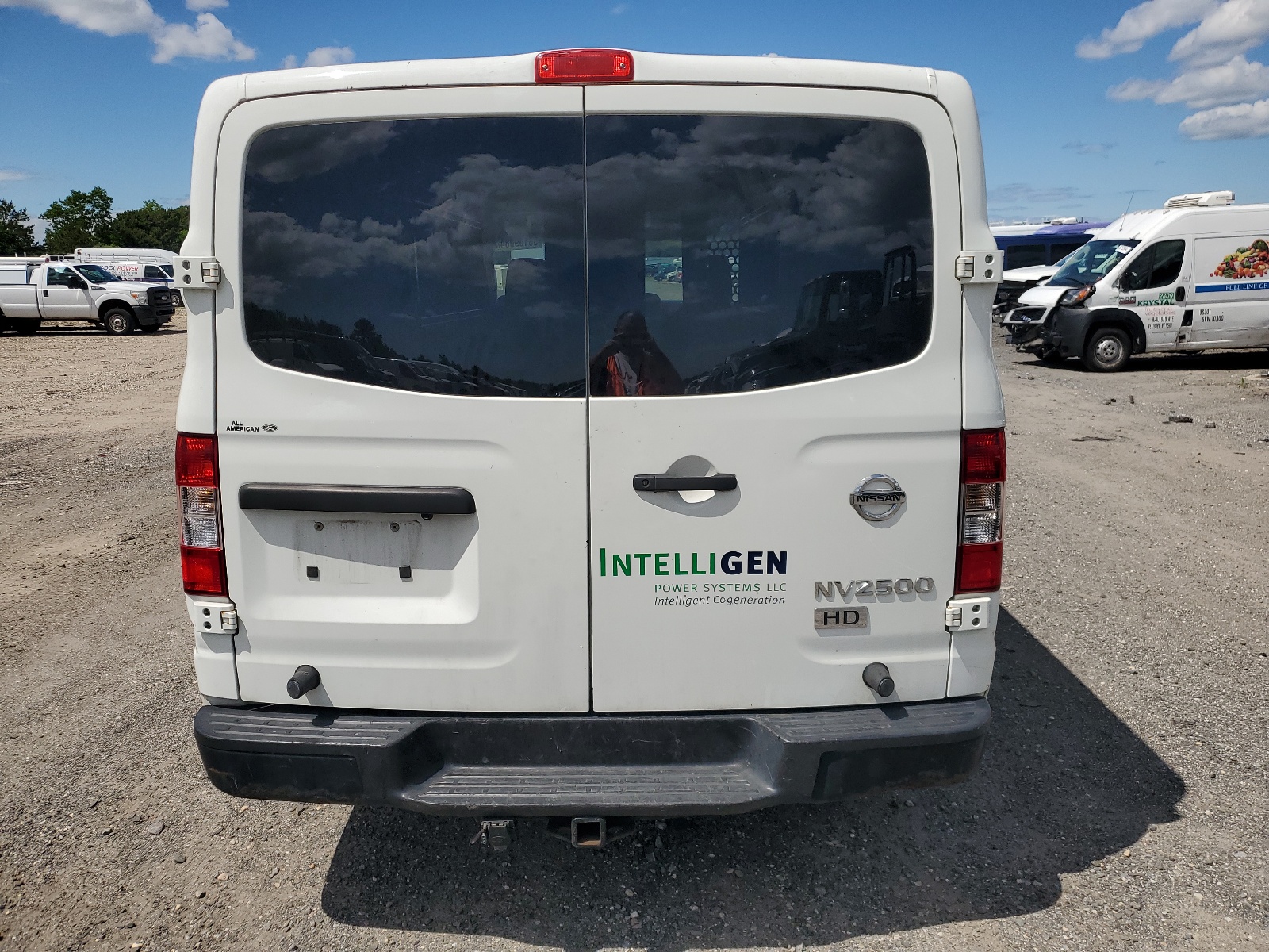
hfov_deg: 67.3
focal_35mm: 26
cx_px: 634
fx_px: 953
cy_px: 476
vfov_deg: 53.1
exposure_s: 1/10000
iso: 50
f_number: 1.5
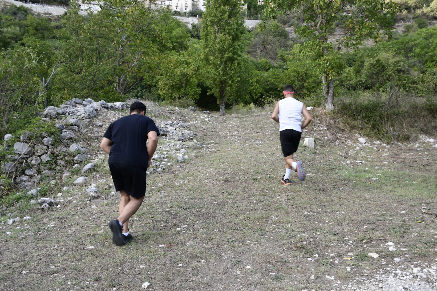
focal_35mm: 34
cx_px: 218
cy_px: 146
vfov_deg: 38.9
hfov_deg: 55.8
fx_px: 413
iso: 250
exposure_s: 1/125
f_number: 5
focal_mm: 23
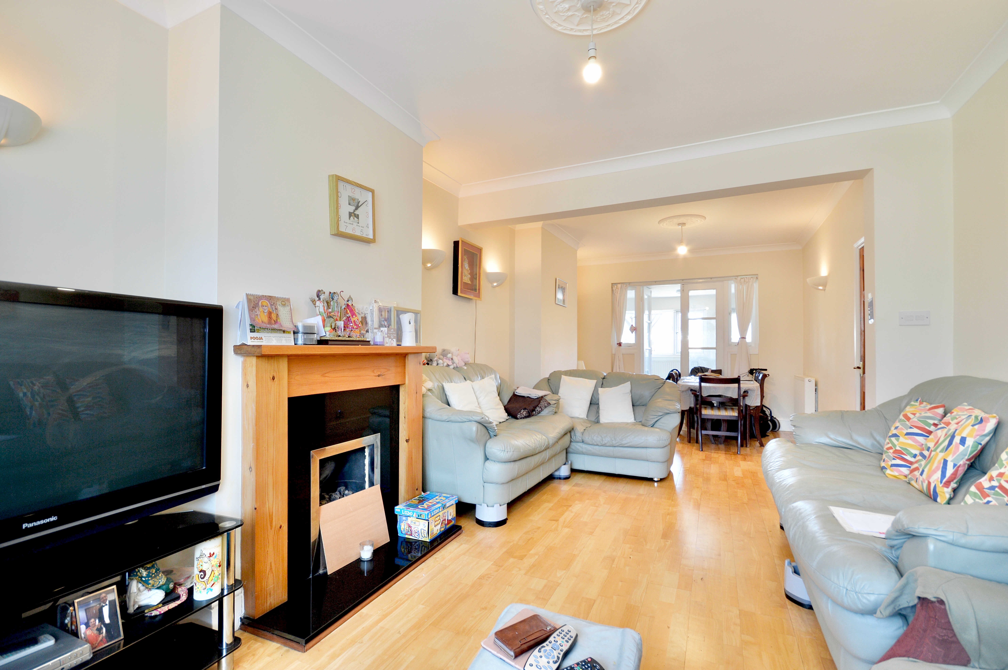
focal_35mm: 15
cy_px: 335
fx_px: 420
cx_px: 504
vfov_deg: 77.2
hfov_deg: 100.4
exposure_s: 1/1.6
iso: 100
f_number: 9
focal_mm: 10
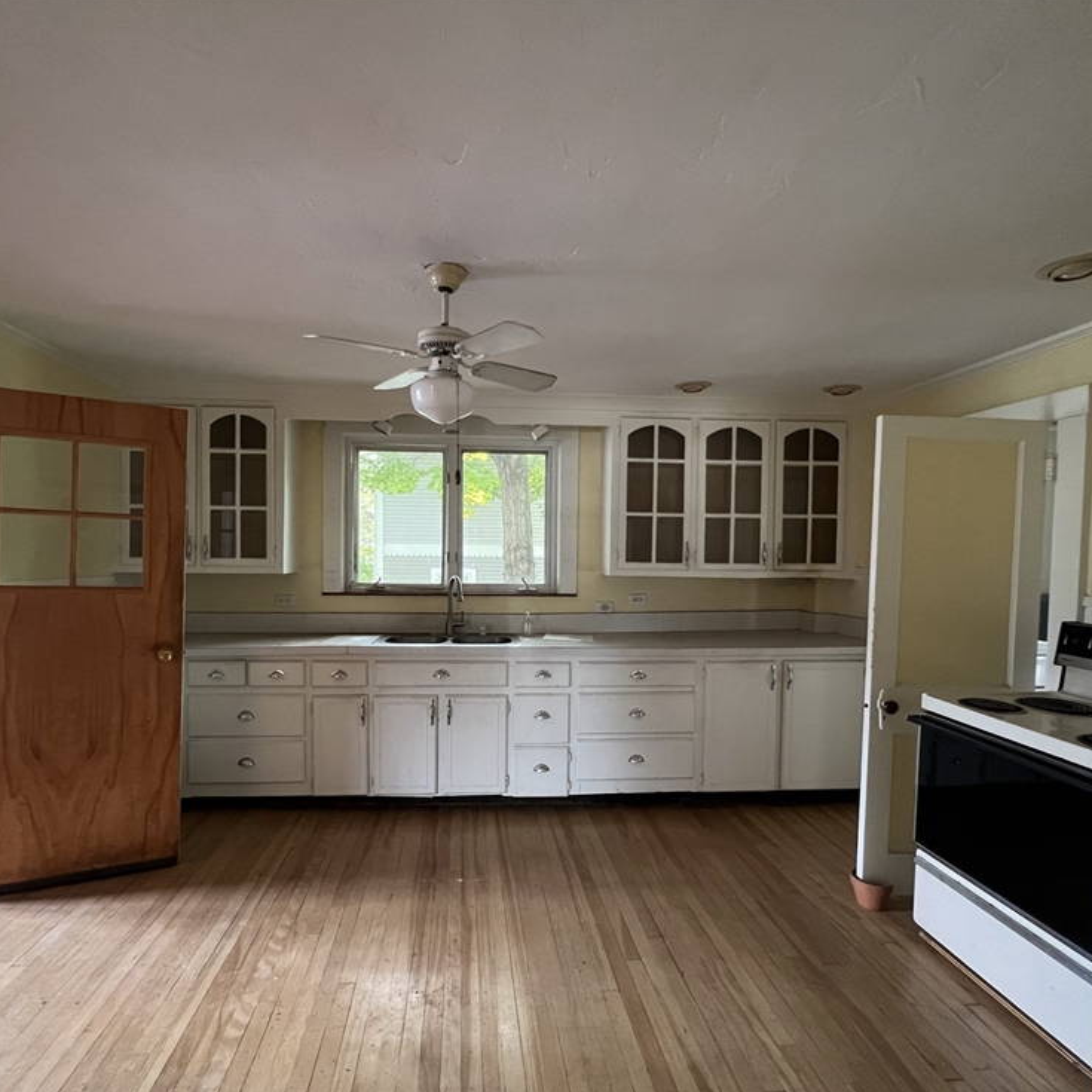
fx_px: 571
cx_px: 510
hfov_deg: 87.3
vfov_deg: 87.4
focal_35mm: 16
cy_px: 563
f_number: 1.8
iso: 400
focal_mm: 1.57
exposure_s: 1/60
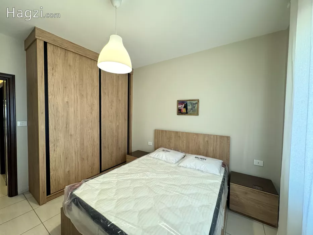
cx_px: 156
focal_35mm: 14
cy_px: 118
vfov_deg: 85.7
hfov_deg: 102.1
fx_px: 127
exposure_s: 1/100
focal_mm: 2.22
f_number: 2.2
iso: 250
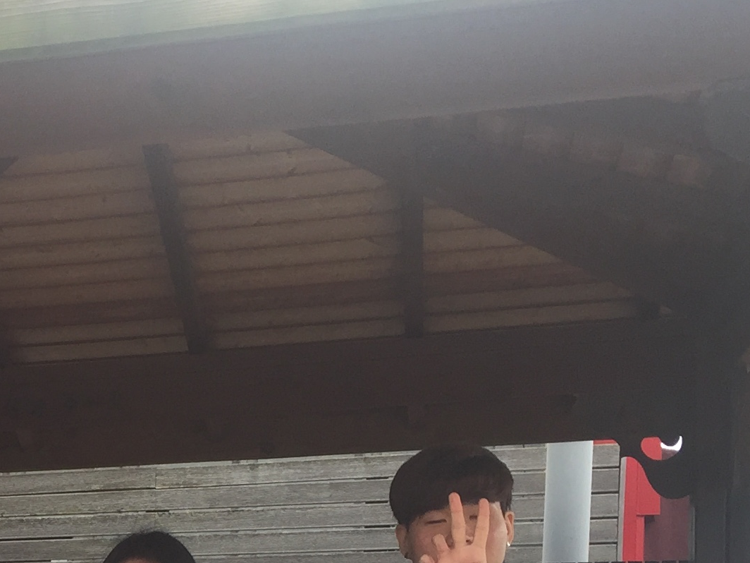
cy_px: 769
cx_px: -184
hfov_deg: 20.4
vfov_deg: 15.6
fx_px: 1928
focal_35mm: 89
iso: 32
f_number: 2.2
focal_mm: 4.15
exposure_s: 1/240
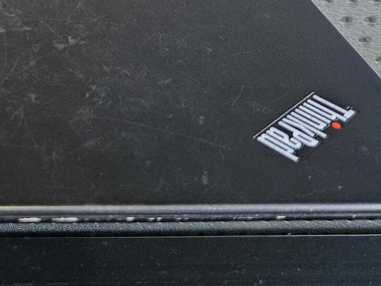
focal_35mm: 80
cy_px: -96
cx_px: -139
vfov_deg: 17.2
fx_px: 881
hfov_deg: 21.6
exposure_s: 1/100
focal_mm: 5.4
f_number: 1.8
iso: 500
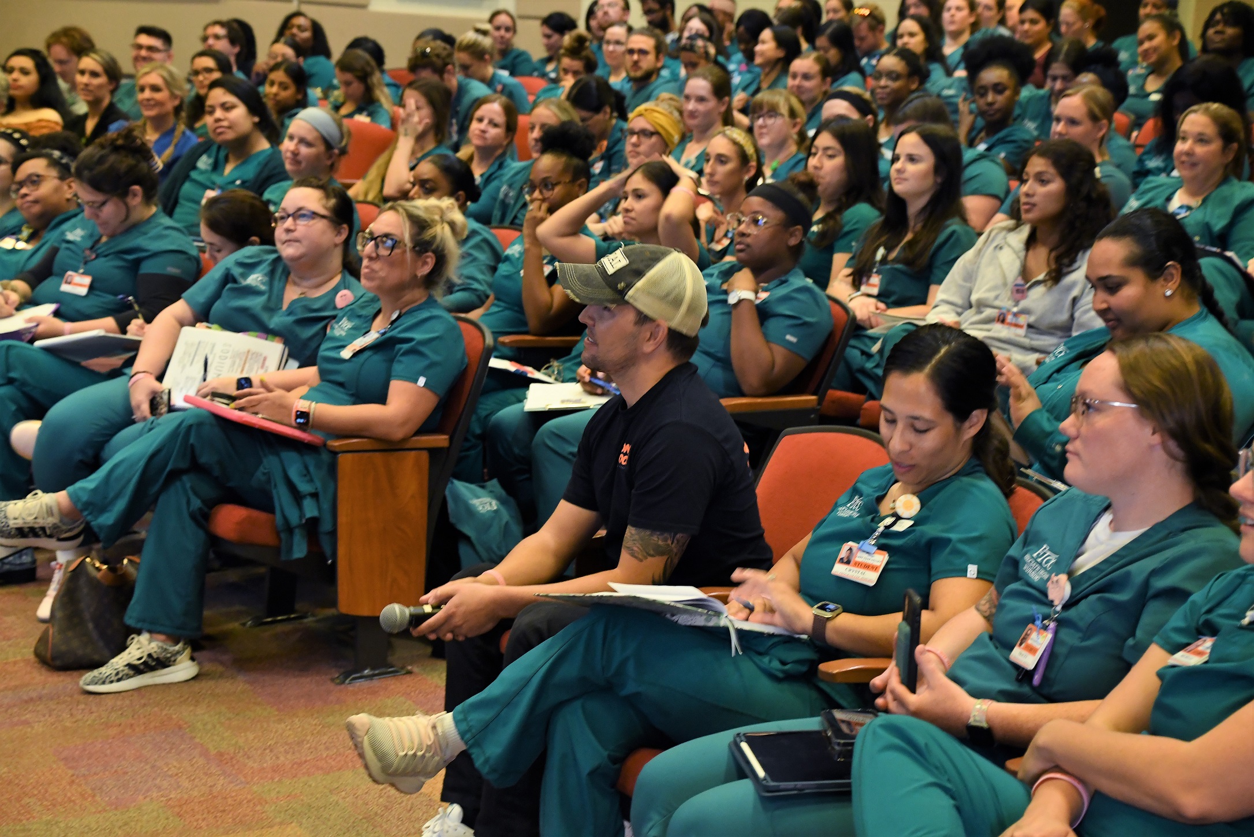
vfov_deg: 17.5
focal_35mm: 78
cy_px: 418
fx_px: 2717
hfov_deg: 26.0
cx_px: 627
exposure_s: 1/25
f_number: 4.8
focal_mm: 52
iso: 2500
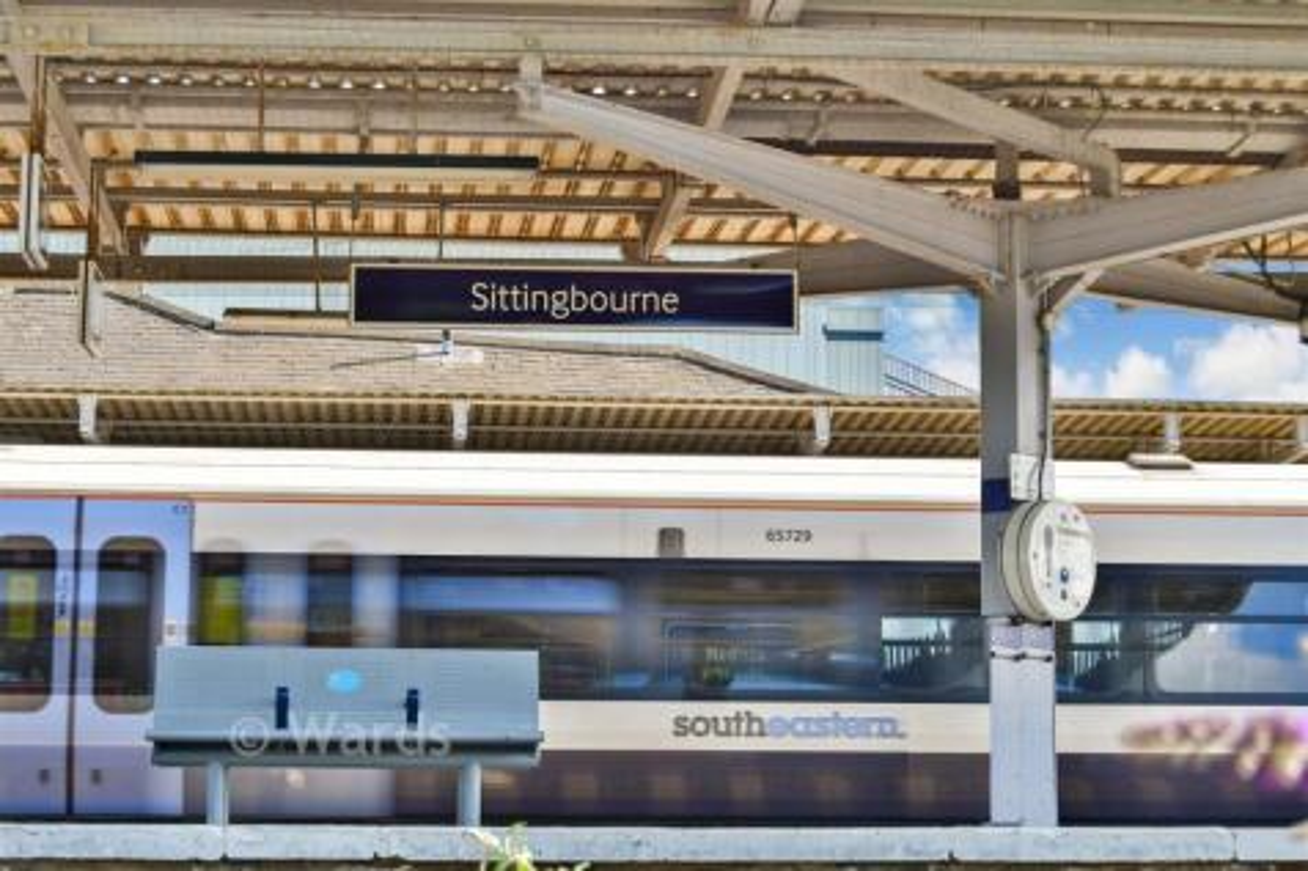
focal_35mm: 82
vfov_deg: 16.6
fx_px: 2978
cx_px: 654
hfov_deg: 24.8
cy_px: 436
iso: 250
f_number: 6.3
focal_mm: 55
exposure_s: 1/160
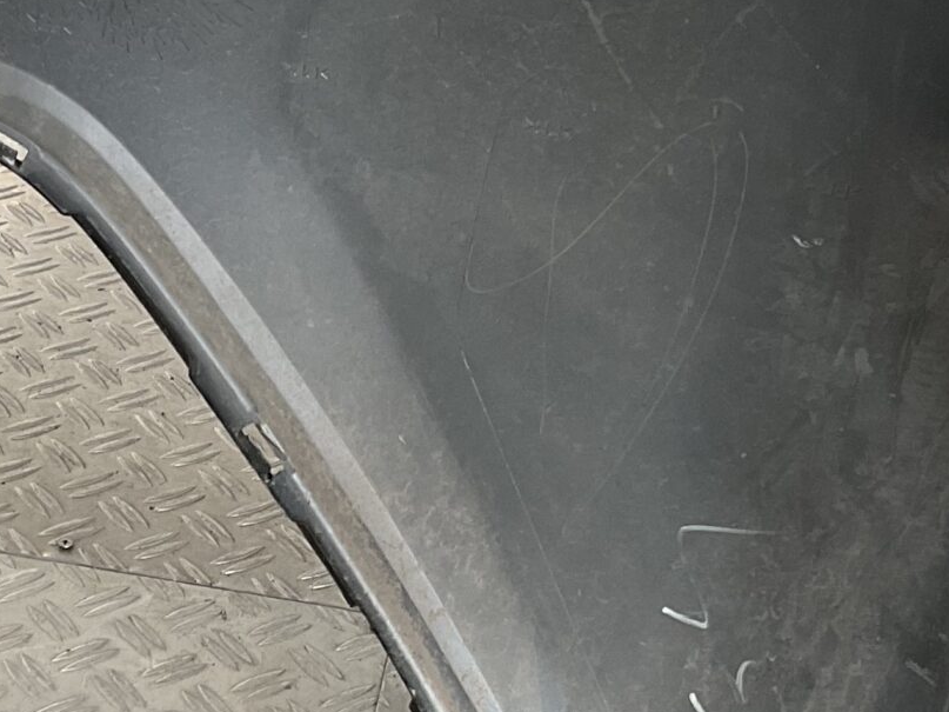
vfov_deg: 16.1
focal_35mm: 92
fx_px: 2522
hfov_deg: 21.1
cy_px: 342
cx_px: 220
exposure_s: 1/100
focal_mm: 3
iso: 20
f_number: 1.8
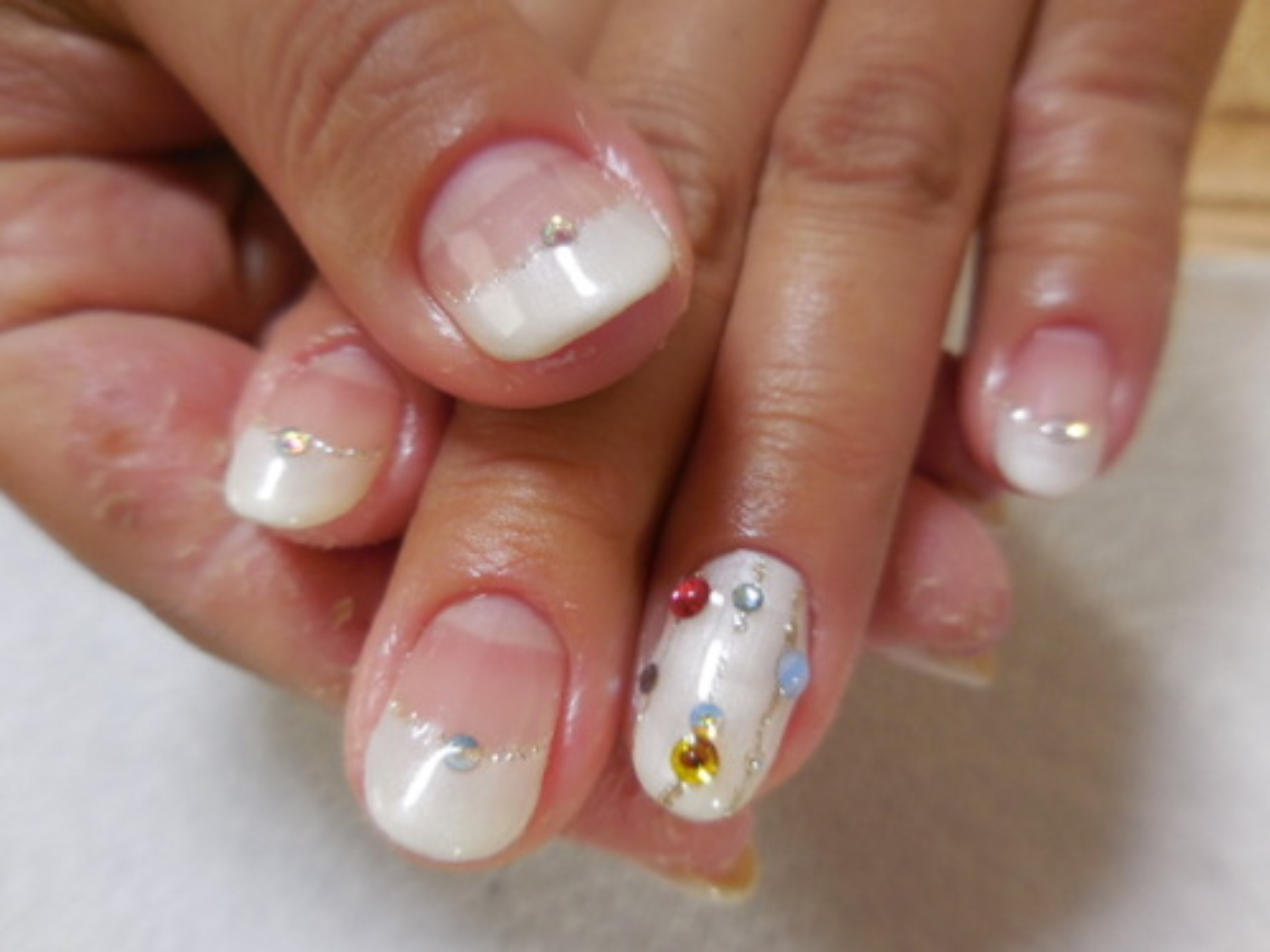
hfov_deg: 69.4
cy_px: 476
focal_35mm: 25
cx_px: 635
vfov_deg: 54.9
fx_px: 917
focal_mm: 4.5
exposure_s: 1/30
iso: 200
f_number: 3.3
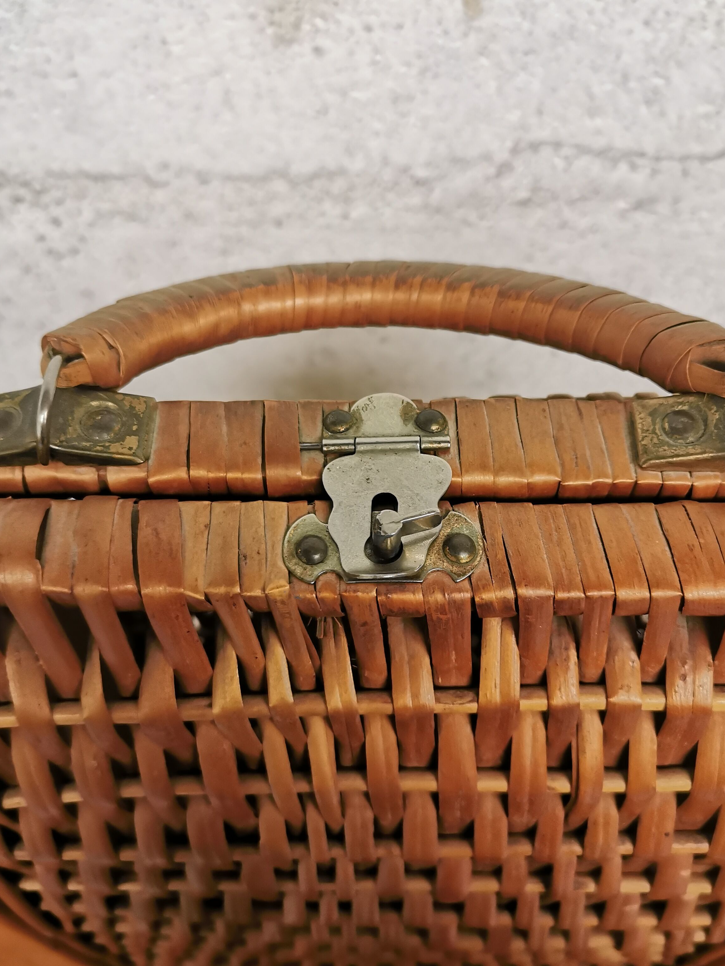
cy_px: 496
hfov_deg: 44.2
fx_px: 893
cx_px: 376
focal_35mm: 32
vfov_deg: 56.8
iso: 320
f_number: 1.8
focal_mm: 5.58
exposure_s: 1/50
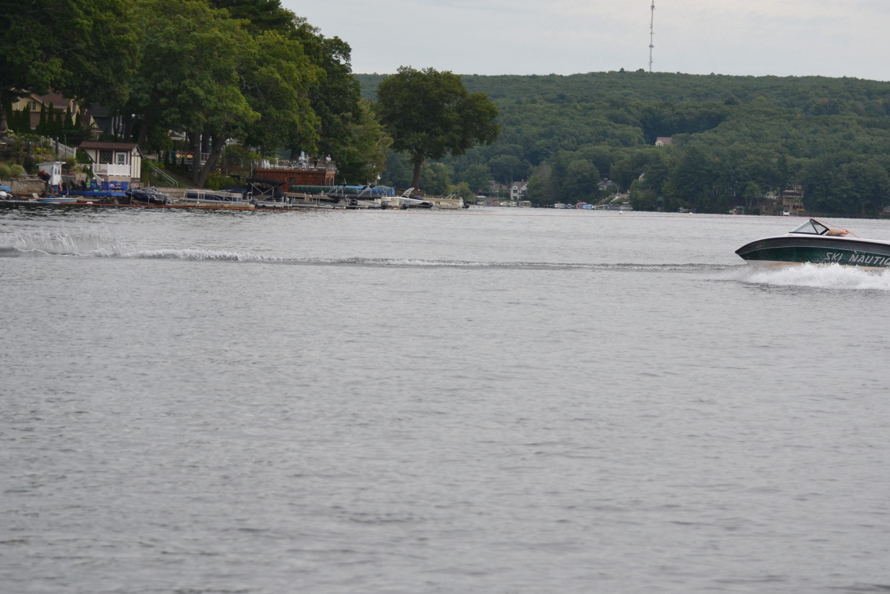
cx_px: 495
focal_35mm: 141
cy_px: 222
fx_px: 3486
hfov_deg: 14.5
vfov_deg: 9.7
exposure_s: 1/1000
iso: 400
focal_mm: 70
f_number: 4.5
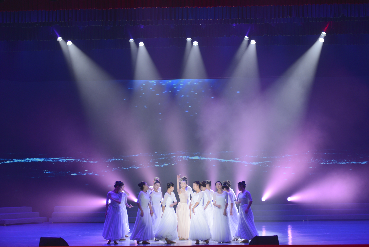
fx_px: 820
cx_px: 184
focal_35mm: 80
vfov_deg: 17.1
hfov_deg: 25.4
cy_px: 124
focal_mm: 80
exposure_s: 1/100
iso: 125
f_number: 3.2
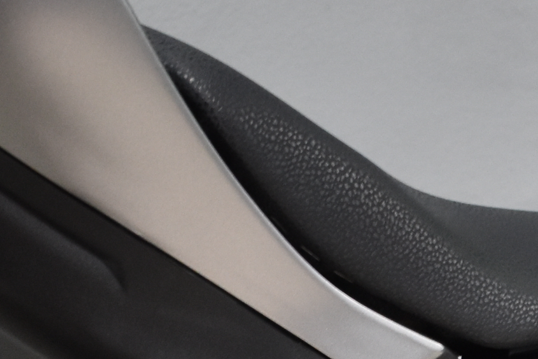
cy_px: 723
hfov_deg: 12.5
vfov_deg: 8.1
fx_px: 2406
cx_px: 651
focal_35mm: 161
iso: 800
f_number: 3.8
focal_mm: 22
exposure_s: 1/50
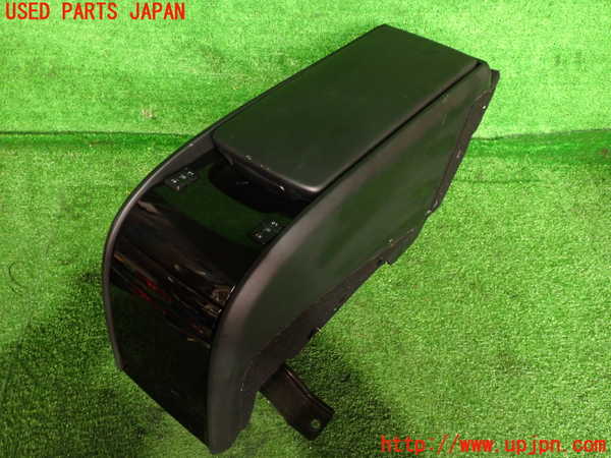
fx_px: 530
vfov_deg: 46.8
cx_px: 306
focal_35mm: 30
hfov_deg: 60.0
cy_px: 229
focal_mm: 5.4
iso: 500
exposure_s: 1/30
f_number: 2.3
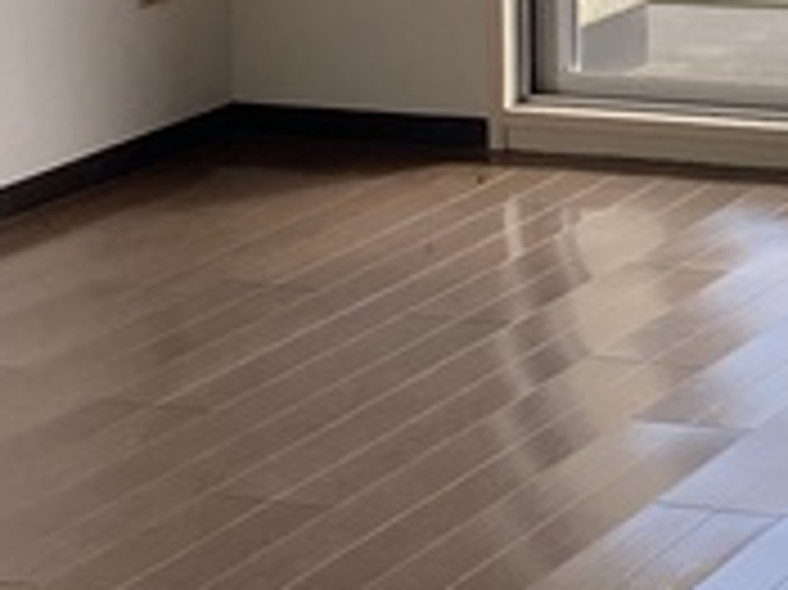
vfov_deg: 9.6
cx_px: 1486
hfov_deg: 12.0
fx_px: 3412
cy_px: -288
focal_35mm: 150
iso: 32
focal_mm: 4.25
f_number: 1.8
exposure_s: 1/644
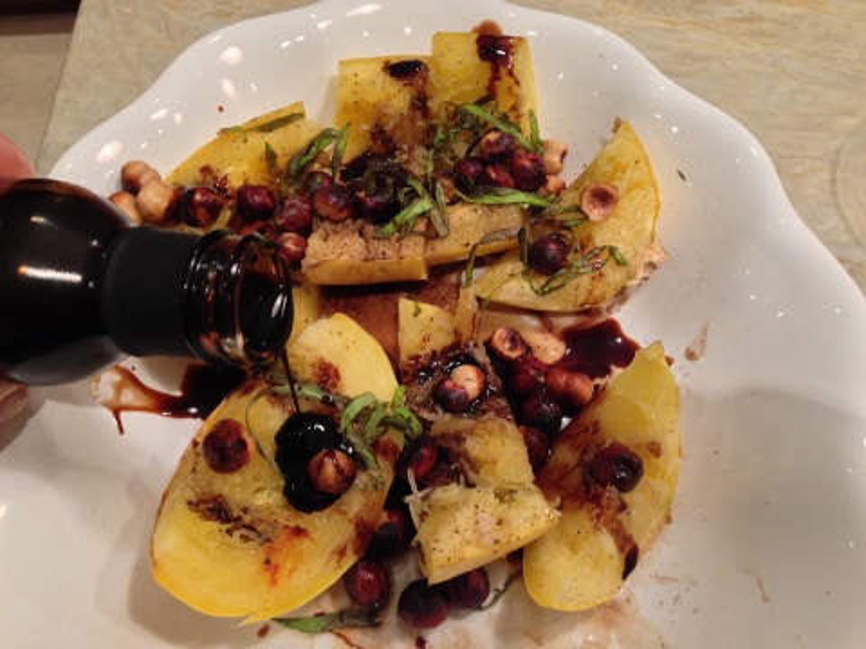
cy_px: 324
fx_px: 826
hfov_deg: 55.4
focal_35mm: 33
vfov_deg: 42.9
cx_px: 433
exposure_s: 1/20
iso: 160
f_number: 2.4
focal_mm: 4.12
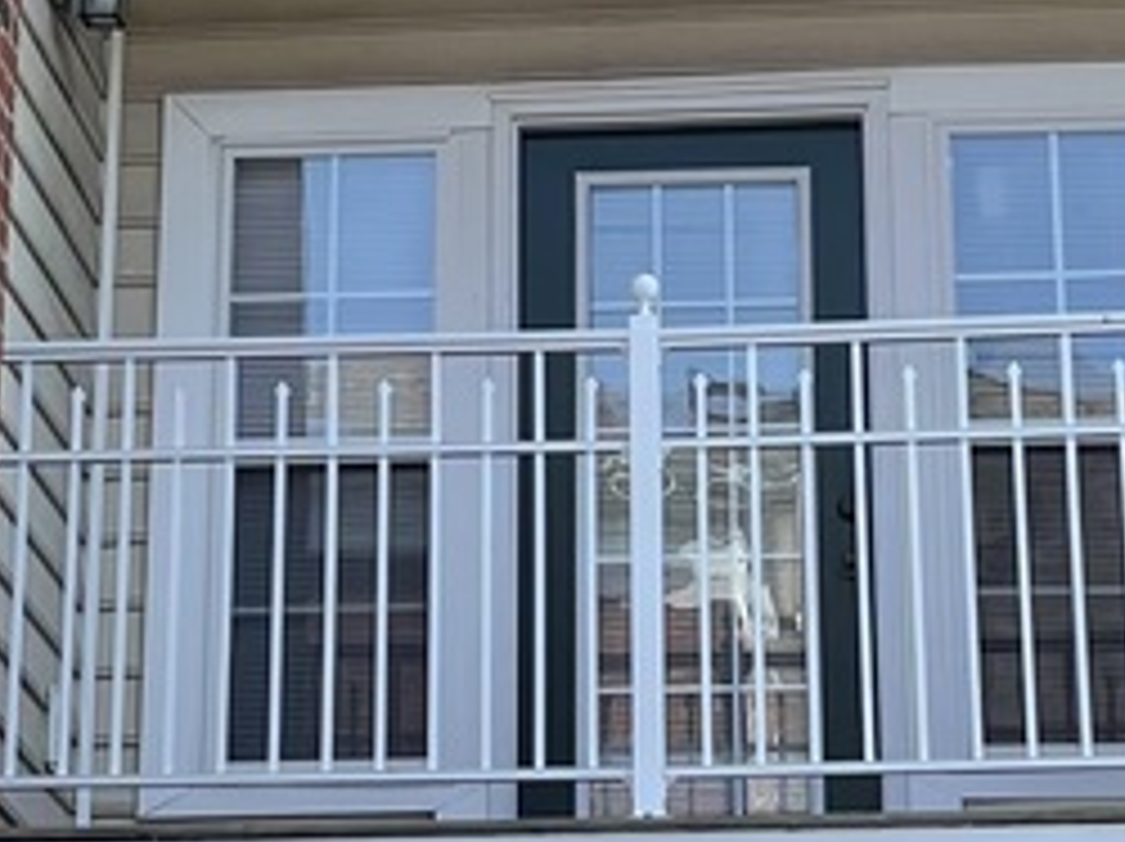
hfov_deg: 13.2
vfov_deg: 9.6
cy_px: -338
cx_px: 531
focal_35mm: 150
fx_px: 4870
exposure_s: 1/1003
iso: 32
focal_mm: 5.1
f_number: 1.6
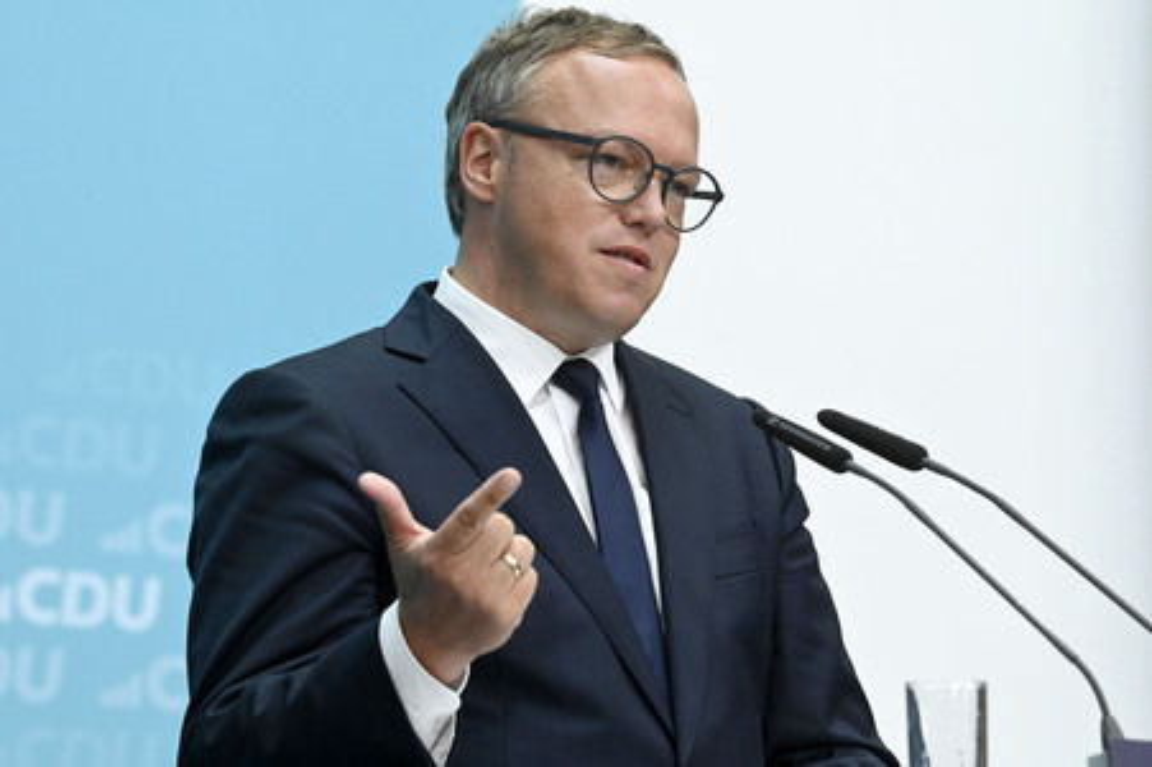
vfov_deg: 6.9
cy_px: 384
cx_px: 576
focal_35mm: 200
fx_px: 6395
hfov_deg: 10.3
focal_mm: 200
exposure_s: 1/500
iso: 4000
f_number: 6.3
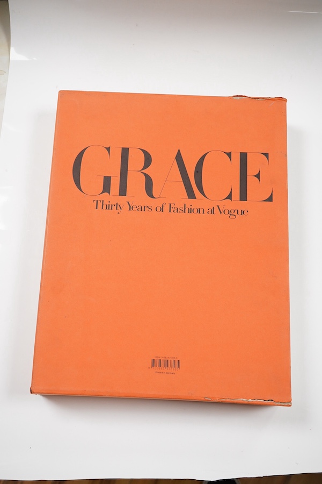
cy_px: 242
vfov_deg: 43.6
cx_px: 161
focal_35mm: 45
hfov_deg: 29.9
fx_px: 604
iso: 1250
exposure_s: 1/125
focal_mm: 30
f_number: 7.1
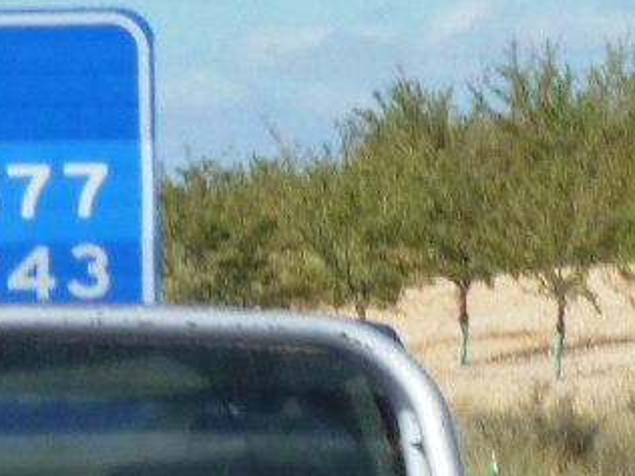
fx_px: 7374
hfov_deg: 4.9
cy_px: 721
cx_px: 22
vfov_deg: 3.7
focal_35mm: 402
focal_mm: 22.1
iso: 80
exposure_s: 1/500
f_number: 4.9
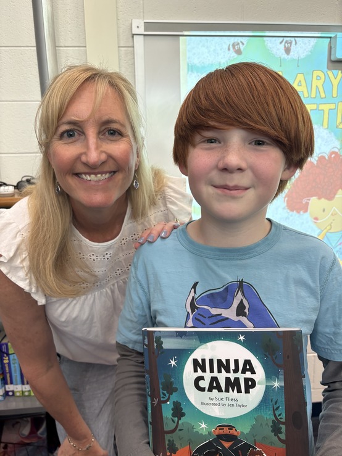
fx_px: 343
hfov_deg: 53.0
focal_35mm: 26
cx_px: 171
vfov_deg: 67.3
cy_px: 228
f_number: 1.6
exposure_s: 1/59
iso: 160
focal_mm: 5.96
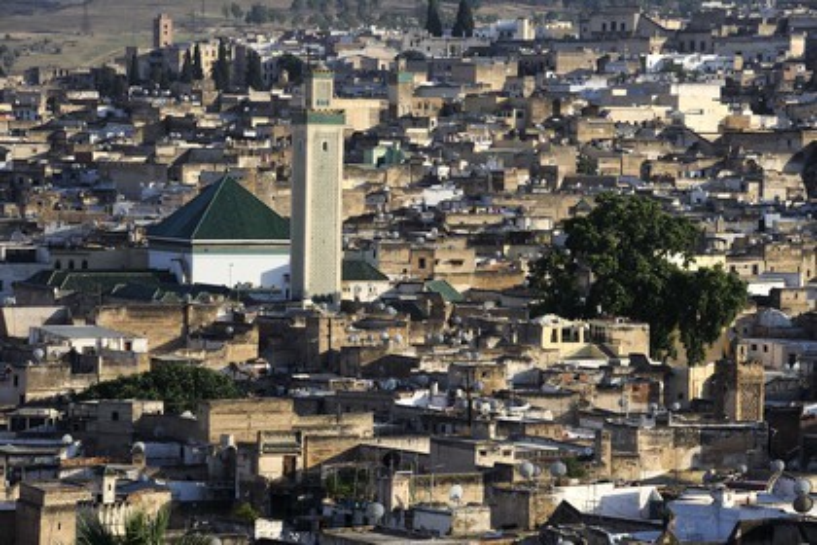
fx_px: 3631
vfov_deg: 8.6
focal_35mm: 160
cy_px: 272
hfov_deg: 12.8
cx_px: 408
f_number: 8
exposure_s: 1/320
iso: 200
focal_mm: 160
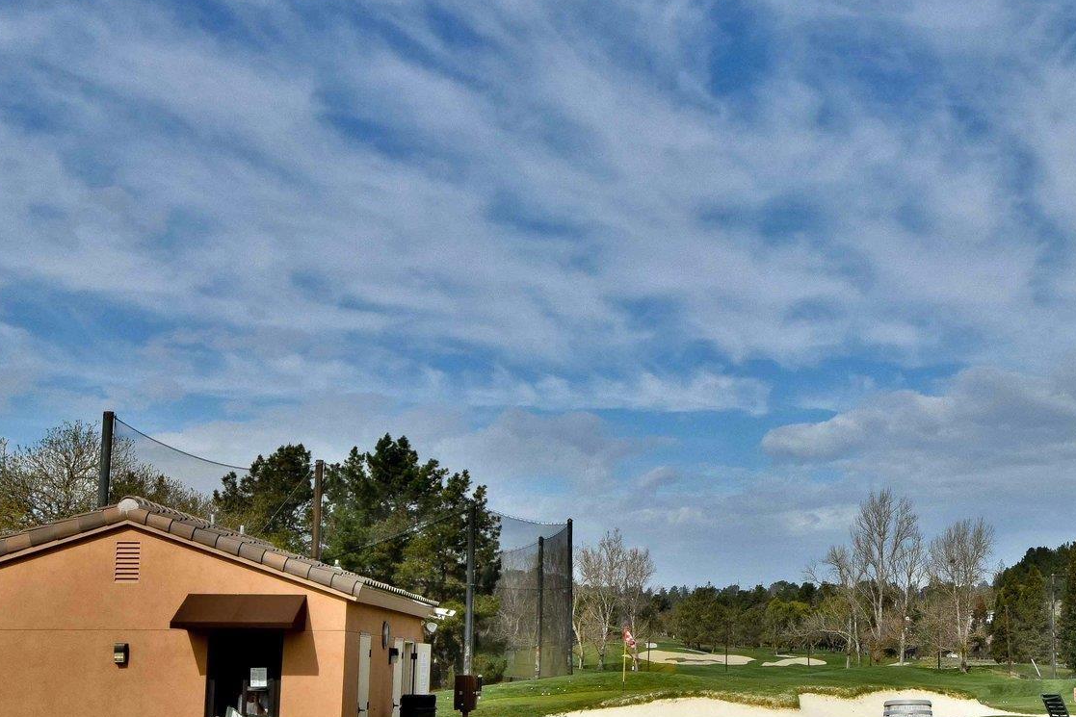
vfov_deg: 24.5
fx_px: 1644
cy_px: 461
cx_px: 788
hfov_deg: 35.5
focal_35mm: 55
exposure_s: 1/1250
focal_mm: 20
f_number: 10
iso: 400
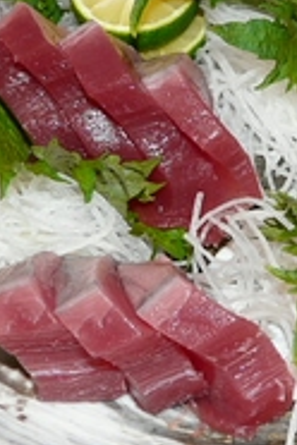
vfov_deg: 16.1
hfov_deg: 10.7
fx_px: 1572
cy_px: 122
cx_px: 302
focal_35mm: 127
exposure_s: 1/30
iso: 100
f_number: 2.8
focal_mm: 6
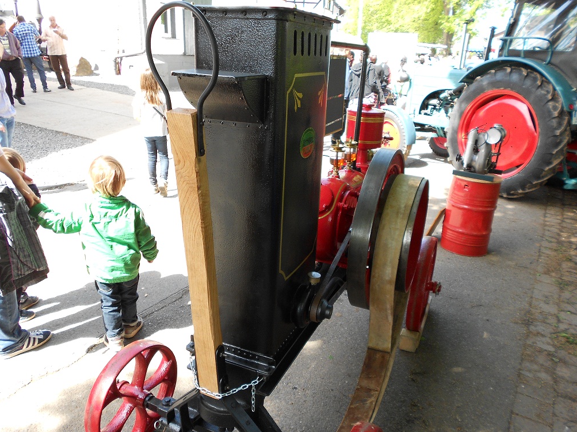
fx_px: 467
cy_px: 217
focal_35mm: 28
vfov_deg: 49.7
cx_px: 291
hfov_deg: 63.4
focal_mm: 4.6
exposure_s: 1/80
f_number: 3.2
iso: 80
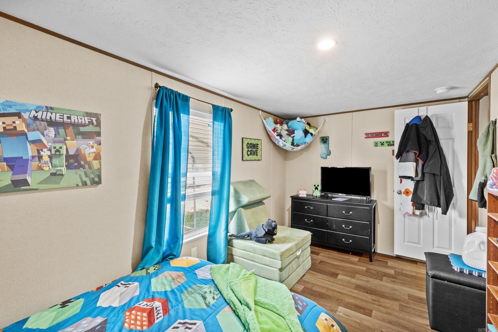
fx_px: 207
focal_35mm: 15
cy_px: 166
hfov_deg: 100.4
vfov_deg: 77.3
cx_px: 249
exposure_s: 1.3
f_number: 9
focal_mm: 10
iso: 800
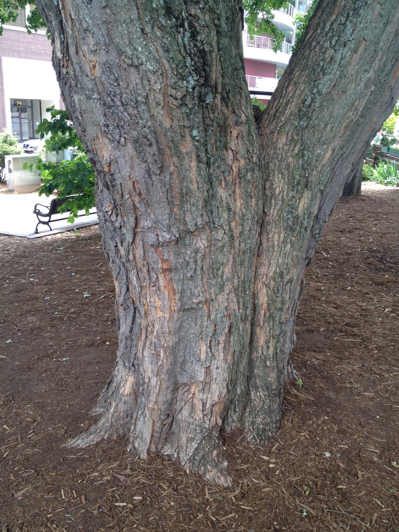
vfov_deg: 52.6
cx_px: 200
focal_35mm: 35
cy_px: 266
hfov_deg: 40.7
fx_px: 538
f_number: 2.4
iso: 50
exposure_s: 1/120
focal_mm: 4.28
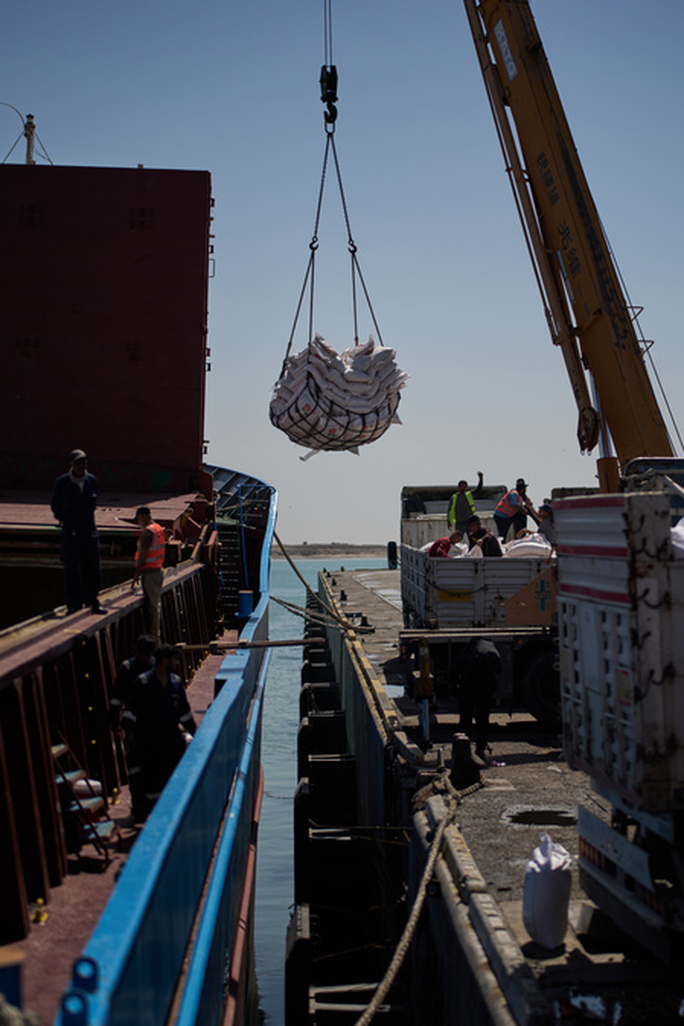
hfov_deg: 17.9
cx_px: 417
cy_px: 508
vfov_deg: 26.6
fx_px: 2165
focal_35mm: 76
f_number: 1.4
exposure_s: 1/25600
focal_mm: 50
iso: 100
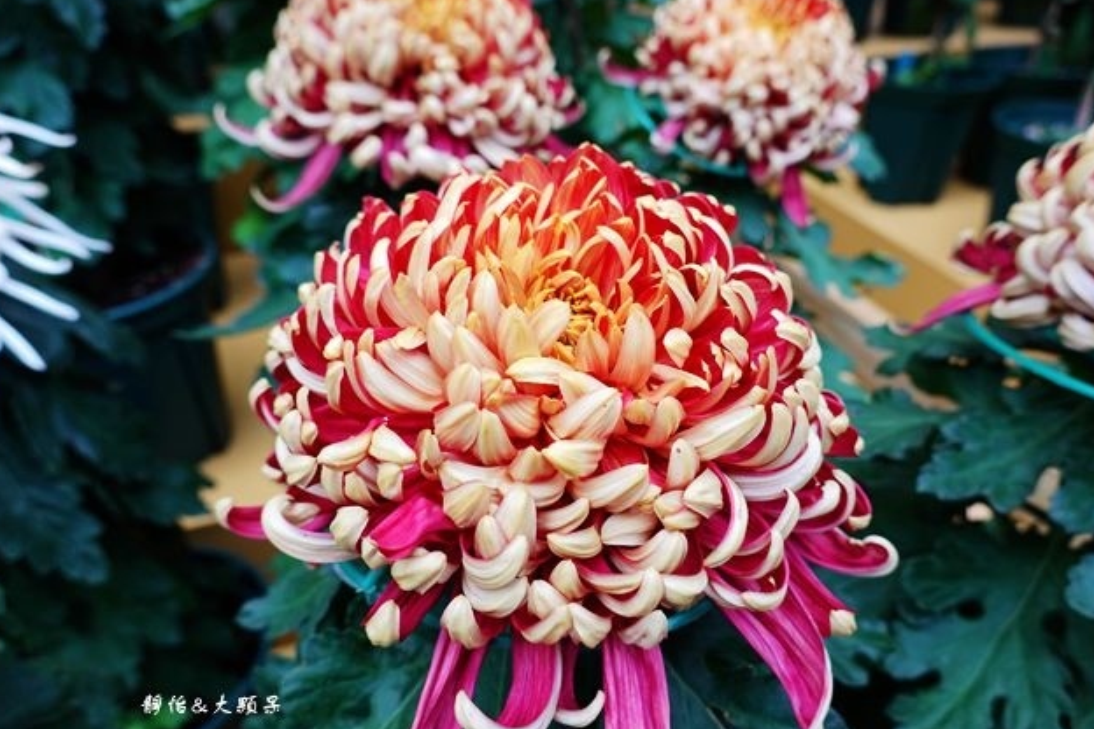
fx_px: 760
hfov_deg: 71.5
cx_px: 547
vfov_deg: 51.3
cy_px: 360
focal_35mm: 25
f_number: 2.8
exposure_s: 1/60
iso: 125
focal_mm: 9
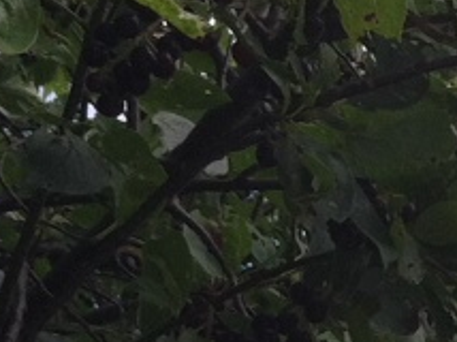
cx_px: 873
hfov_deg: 8.9
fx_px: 2796
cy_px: 485
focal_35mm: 212
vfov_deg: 6.9
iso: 80
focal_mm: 3.85
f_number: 2.8
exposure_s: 1/588
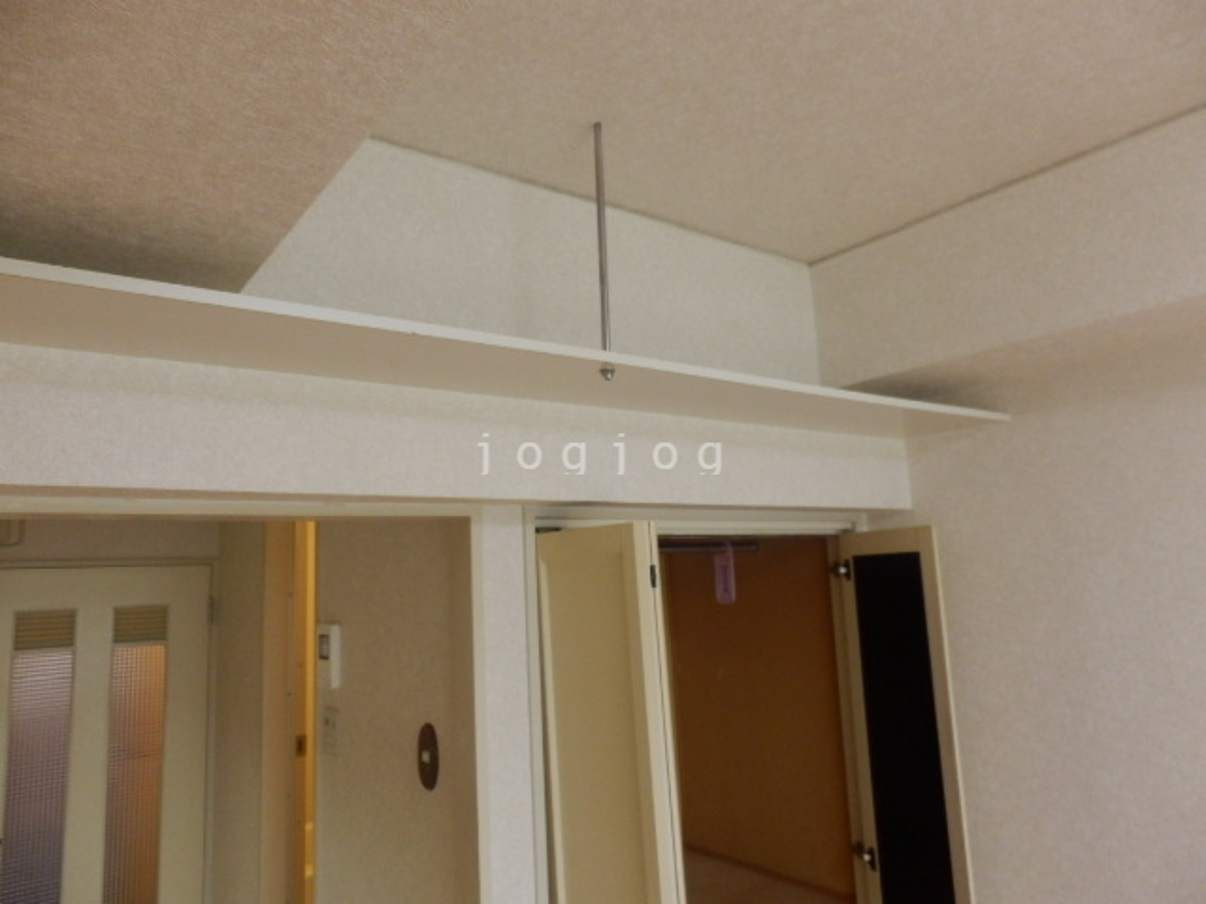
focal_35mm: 24
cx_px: 603
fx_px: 836
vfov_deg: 56.8
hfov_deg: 71.6
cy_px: 452
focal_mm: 4.2
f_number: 3
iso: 320
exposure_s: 1/30
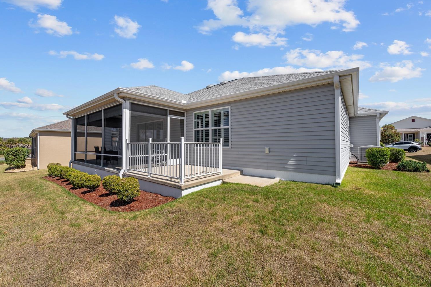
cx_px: 206
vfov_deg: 77.3
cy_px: 142
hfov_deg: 100.3
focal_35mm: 15
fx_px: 180
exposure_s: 1/800
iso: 200
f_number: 8
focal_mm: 14
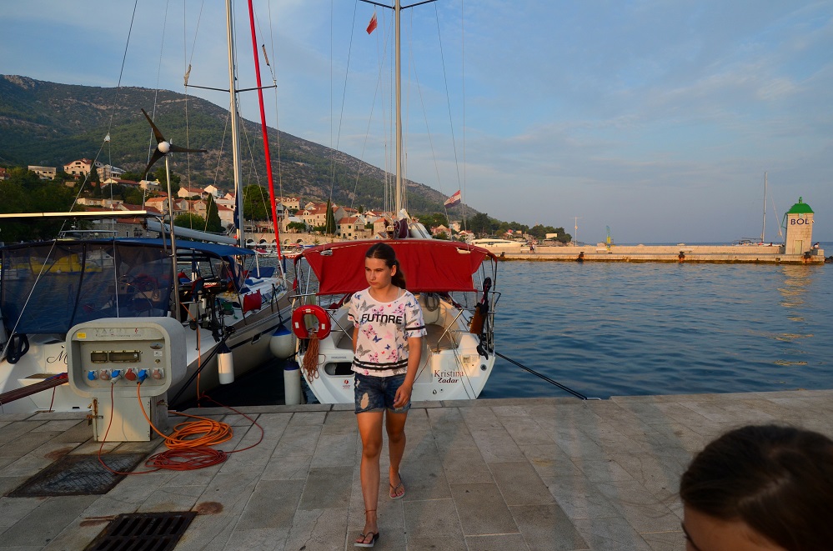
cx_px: 416
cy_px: 276
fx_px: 485
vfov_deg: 59.2
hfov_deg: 81.3
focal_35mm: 21
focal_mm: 14
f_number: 5.6
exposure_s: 1/1000
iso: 400
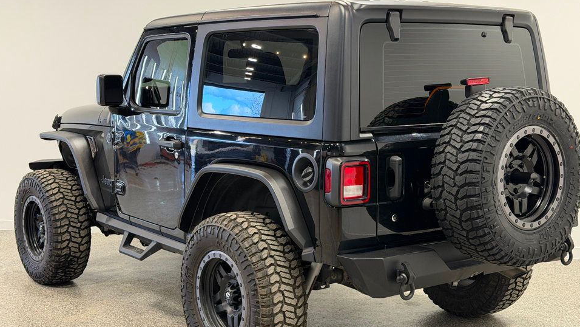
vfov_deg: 21.5
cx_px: 297
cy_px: 178
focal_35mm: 56
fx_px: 861
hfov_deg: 37.2
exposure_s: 1/120
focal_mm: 6.76
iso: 100
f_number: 1.78
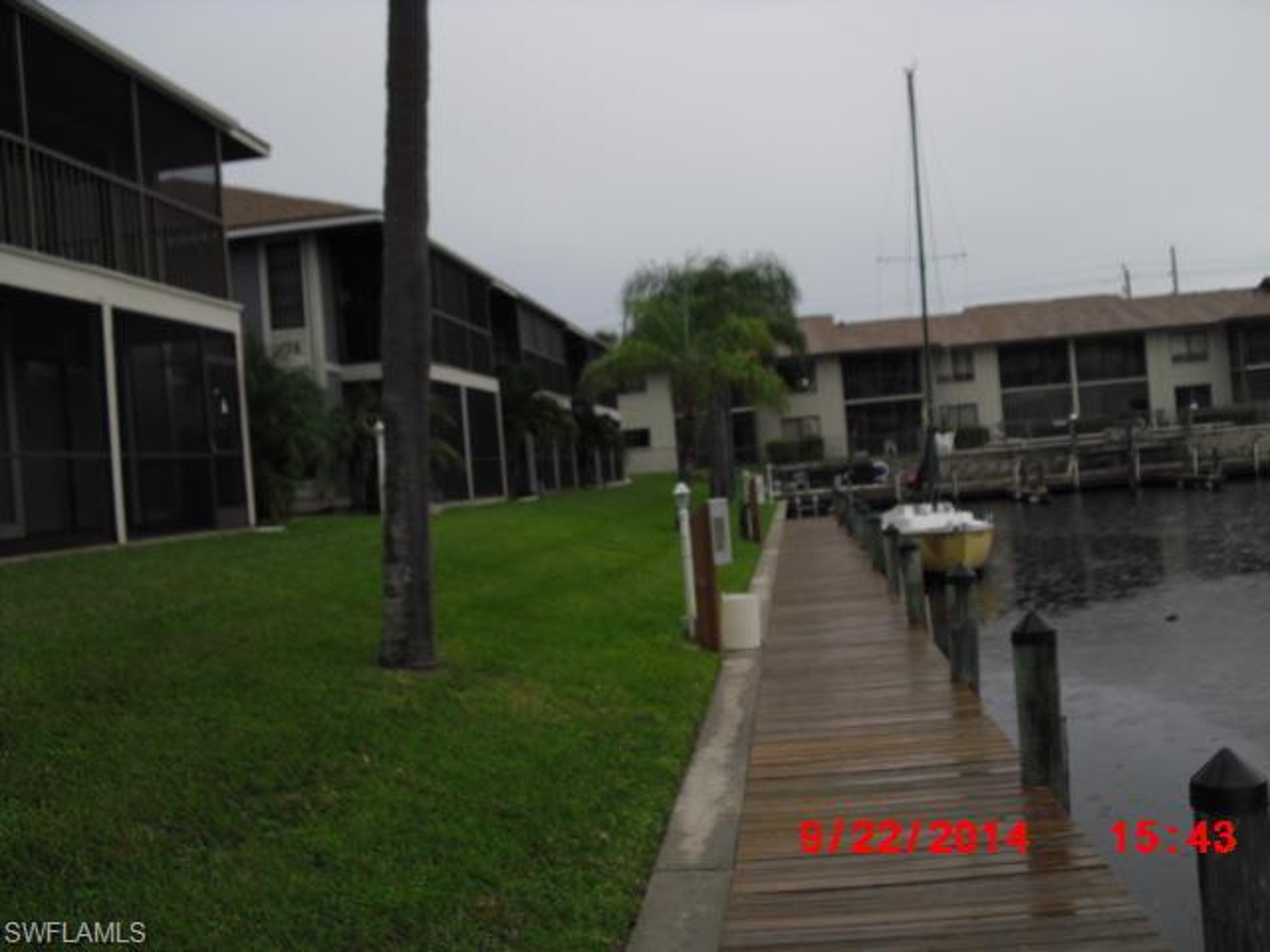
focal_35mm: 36
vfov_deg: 39.7
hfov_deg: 51.4
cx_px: 635
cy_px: 476
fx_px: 1321
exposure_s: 1/320
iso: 100
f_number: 3.1
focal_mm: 6.3
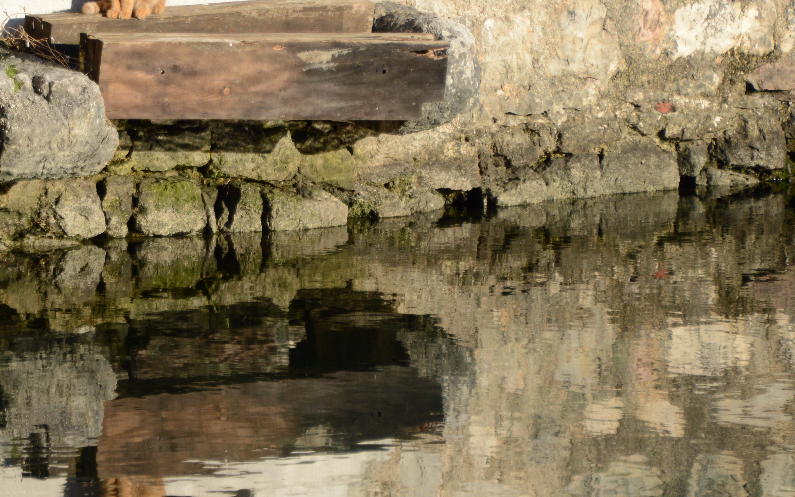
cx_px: 212
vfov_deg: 3.6
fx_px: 7905
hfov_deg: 5.8
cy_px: 256
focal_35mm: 365
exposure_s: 1/1250
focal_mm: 145
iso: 400
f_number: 6
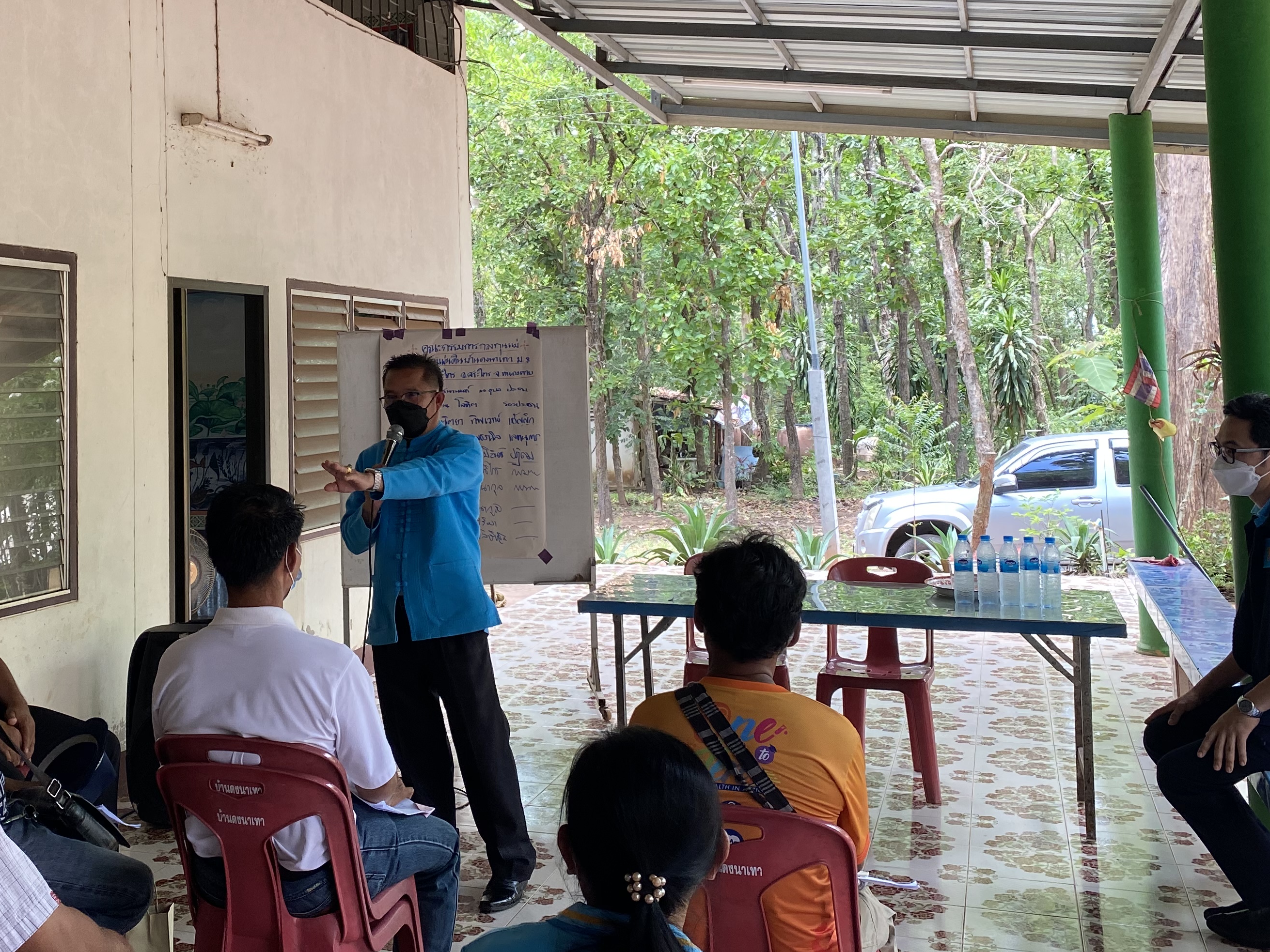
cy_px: 297
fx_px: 1468
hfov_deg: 46.1
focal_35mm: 40
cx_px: 433
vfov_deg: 35.5
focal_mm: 4.25
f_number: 1.8
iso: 64
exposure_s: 1/122
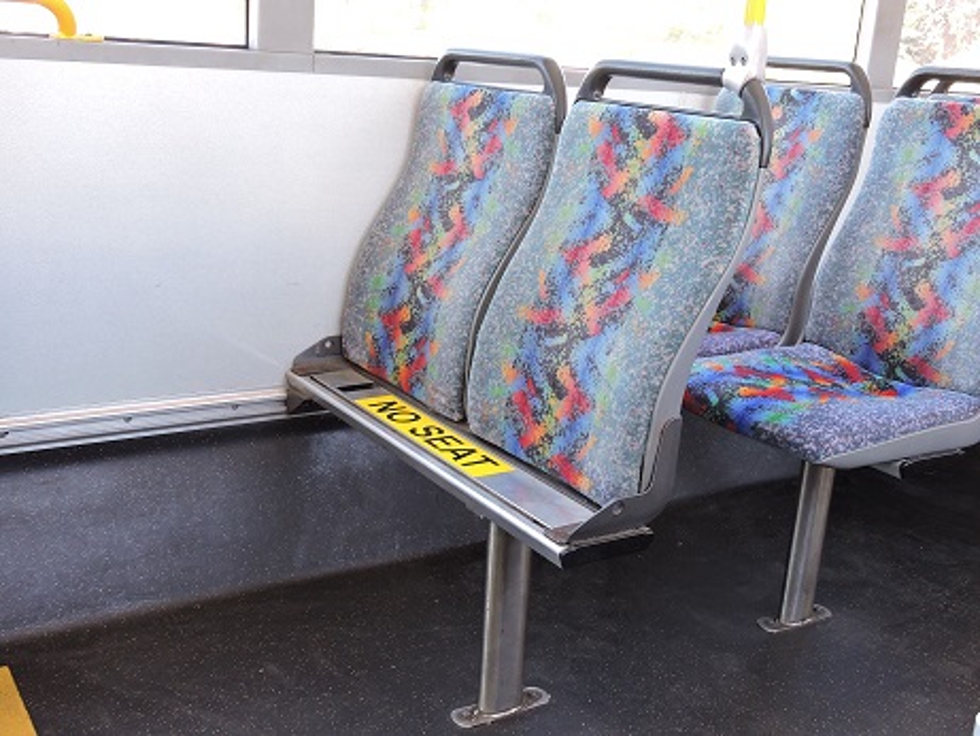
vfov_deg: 36.0
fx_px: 1133
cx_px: 490
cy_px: 368
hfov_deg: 46.8
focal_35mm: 40
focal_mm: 7.2
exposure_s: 1/30
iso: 280
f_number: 3.8
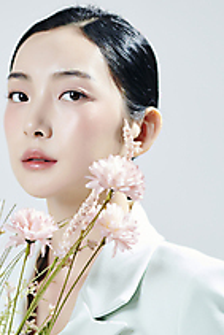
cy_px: 275
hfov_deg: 6.9
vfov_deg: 10.3
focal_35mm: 199
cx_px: 110
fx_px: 1854
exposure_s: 1/125
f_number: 5.6
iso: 40
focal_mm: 105
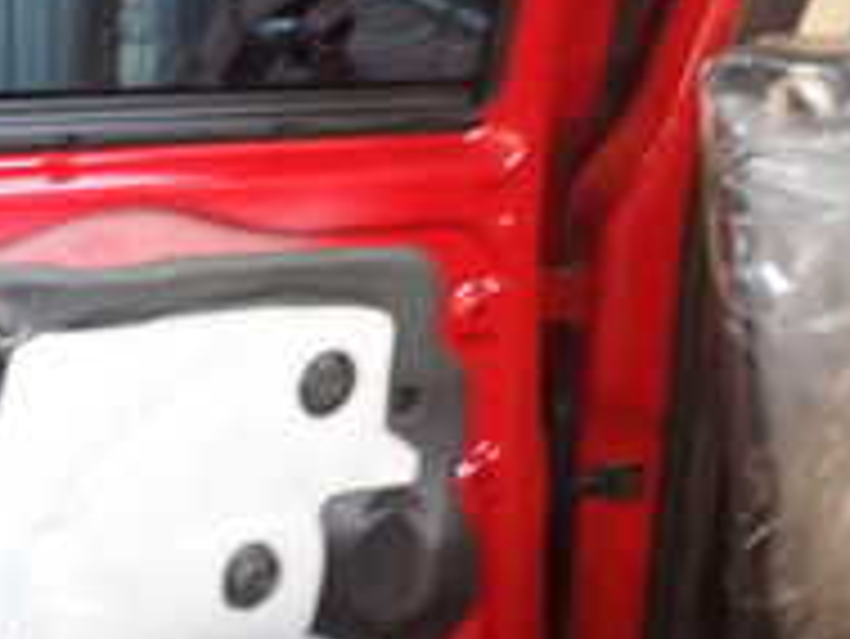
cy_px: 266
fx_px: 2334
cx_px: -58
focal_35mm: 95
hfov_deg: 19.8
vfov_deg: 15.6
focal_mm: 5.4
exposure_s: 1/30
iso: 250
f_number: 2.3
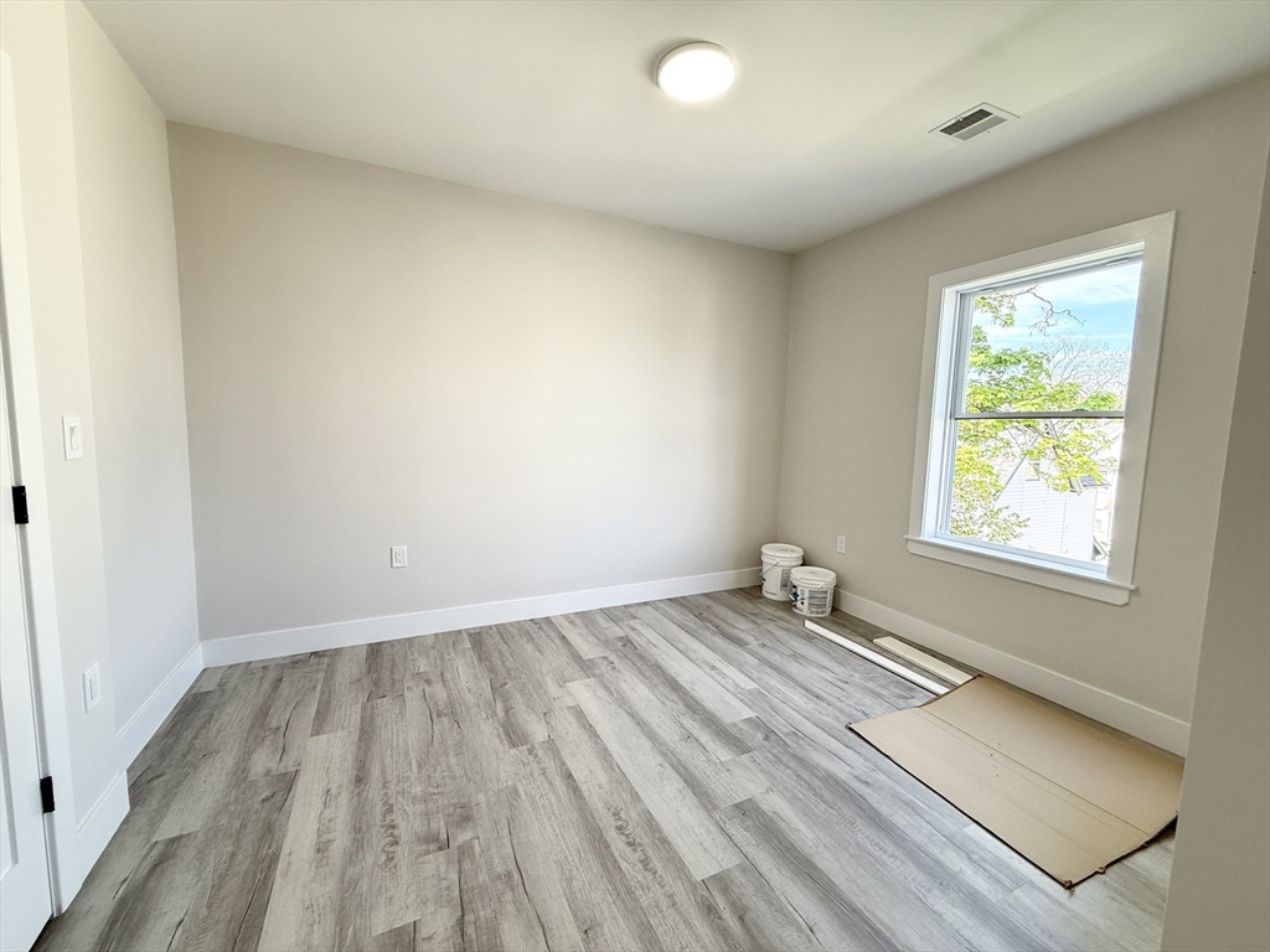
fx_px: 514
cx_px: 635
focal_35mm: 14
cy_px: 476
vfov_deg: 85.7
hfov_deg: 102.1
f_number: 2.2
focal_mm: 2.22
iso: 80
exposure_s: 1/120
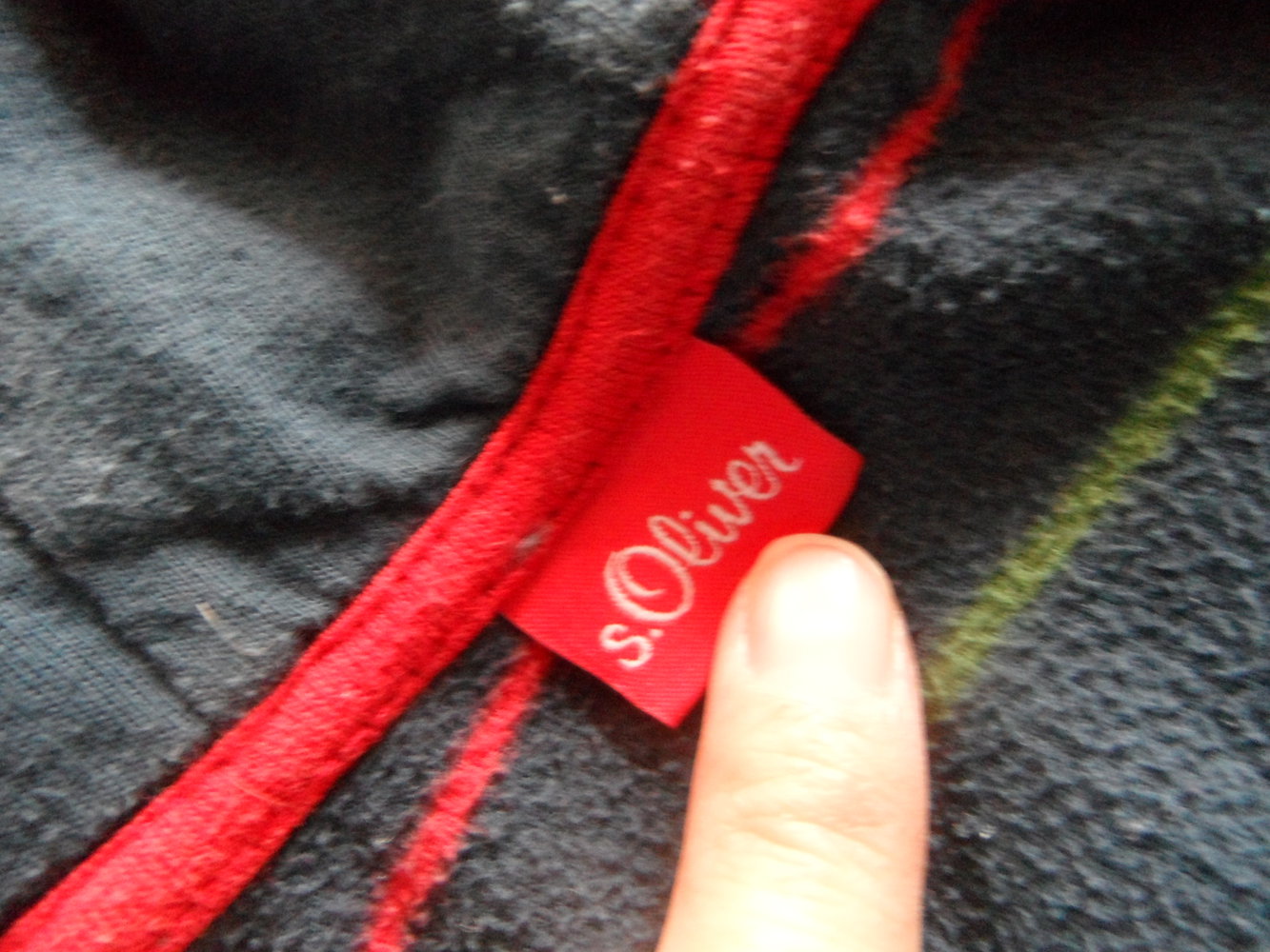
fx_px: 881
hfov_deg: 71.6
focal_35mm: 24
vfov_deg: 56.8
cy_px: 476
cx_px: 635
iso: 400
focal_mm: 4.1
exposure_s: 1/15
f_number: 2.9
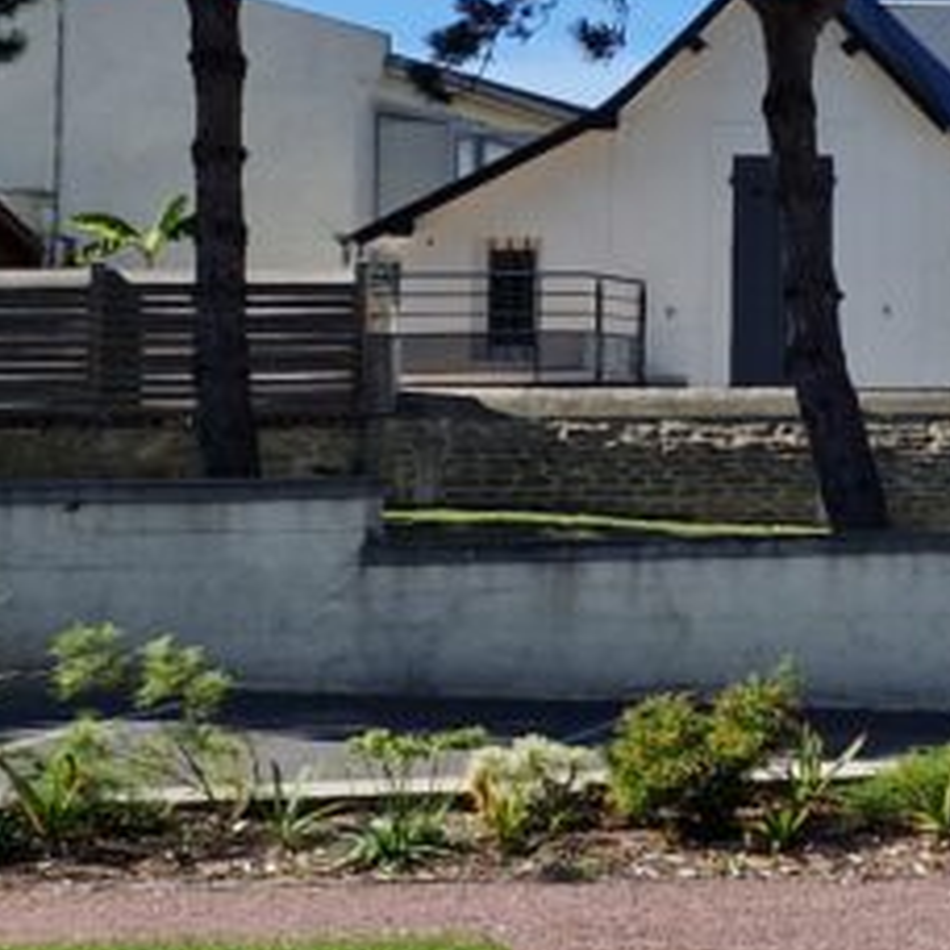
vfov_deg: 16.1
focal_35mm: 107
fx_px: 3322
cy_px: 154
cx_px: 2279
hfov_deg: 12.6
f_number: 1.8
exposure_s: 1/1624
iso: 50
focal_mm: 5.4
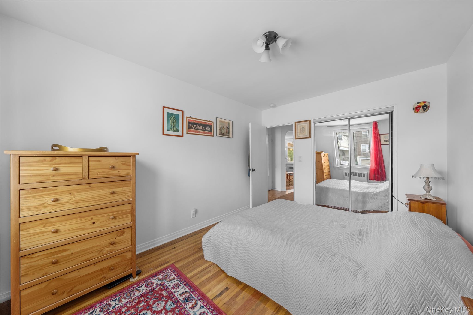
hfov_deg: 112.6
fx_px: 158
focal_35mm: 12
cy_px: 158
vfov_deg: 90.0
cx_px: 236
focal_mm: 12
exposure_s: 4
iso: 100
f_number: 9
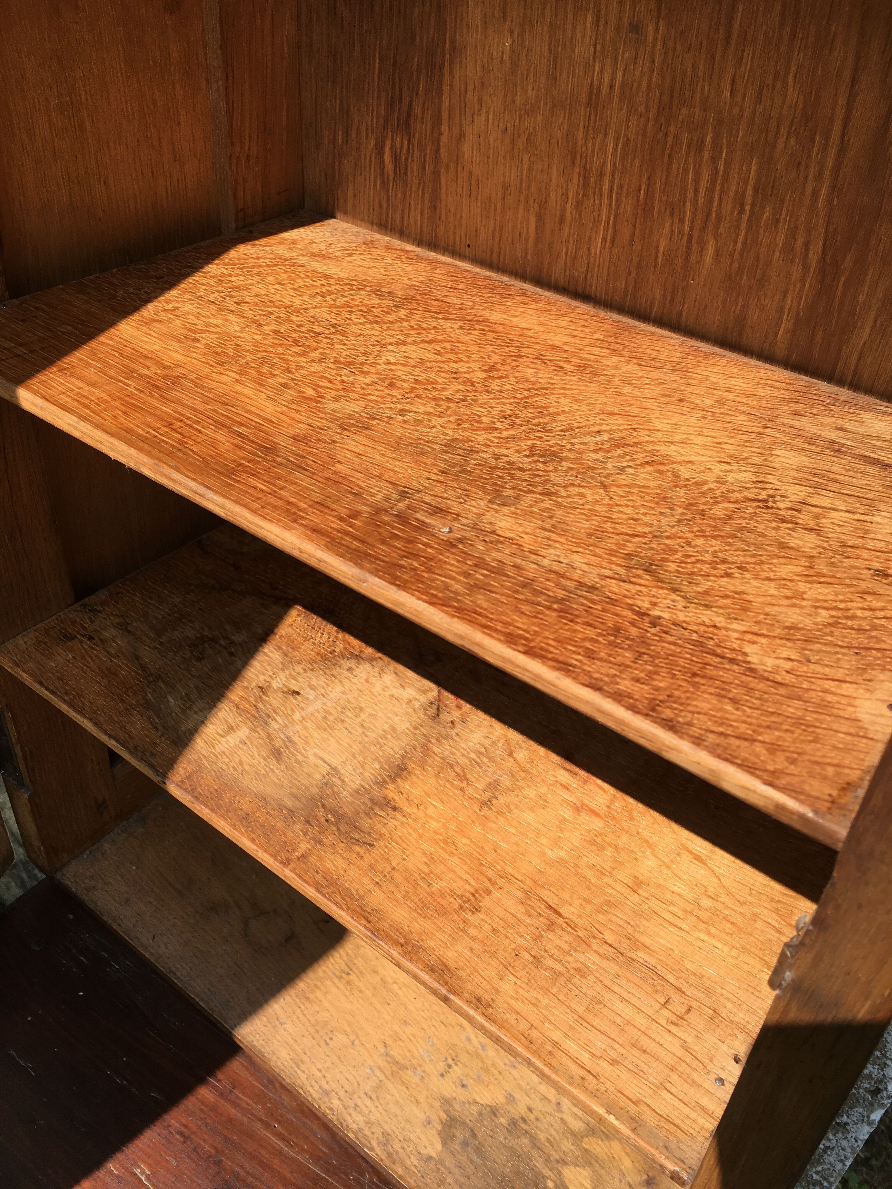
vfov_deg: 61.7
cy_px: 594
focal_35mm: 29
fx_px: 996
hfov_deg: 48.2
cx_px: 446
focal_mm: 4.15
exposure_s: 1/855
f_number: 2.2
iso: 25
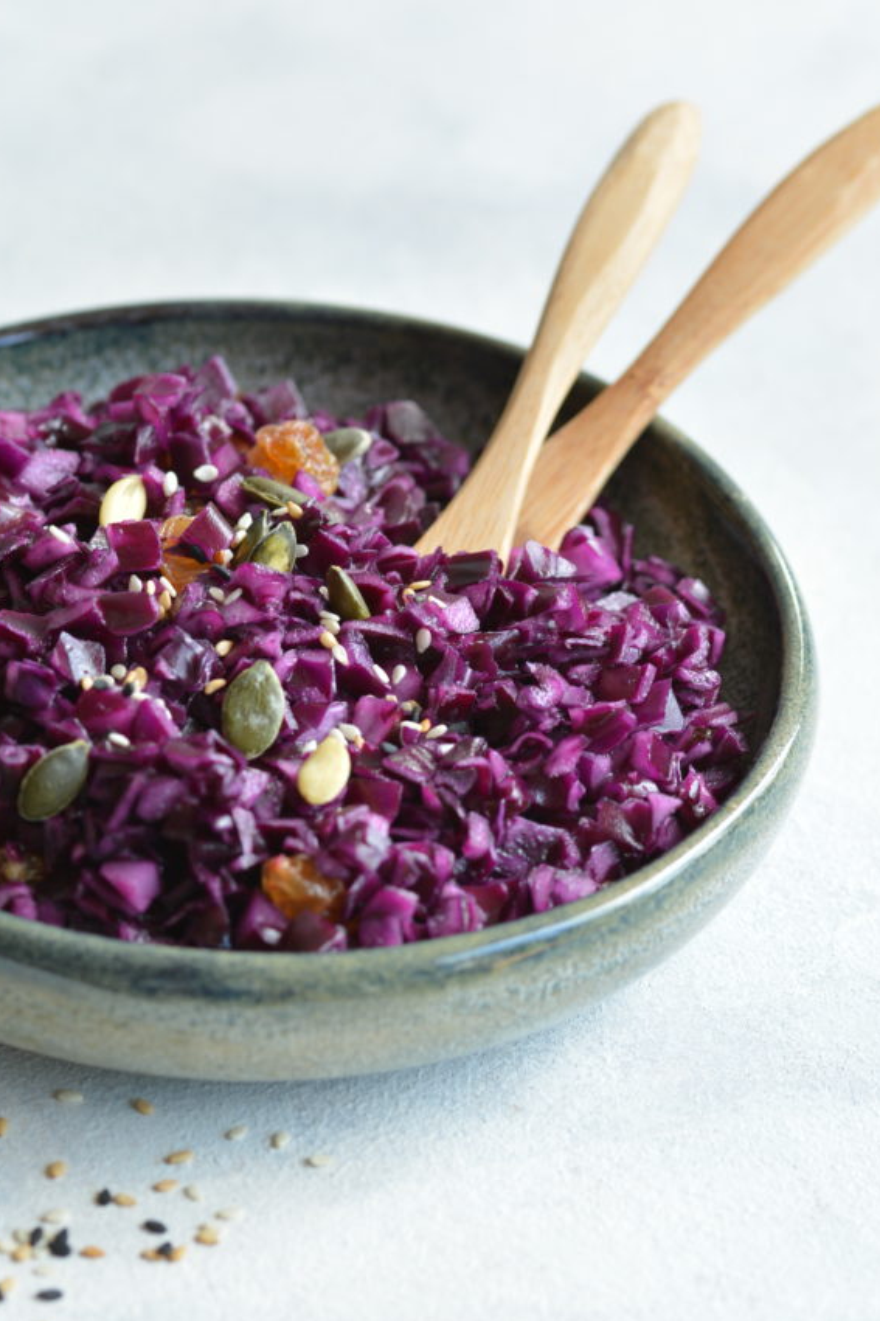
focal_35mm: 190
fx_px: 6954
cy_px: 695
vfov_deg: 10.8
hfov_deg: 7.2
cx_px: 437
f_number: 5.6
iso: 200
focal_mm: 105
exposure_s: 1/60
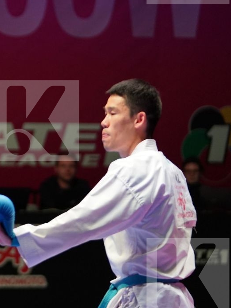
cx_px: -113
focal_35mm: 314
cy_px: 121
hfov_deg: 4.7
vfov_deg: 6.3
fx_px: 2792
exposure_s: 1/1000
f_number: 2.8
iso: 3200
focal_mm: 126
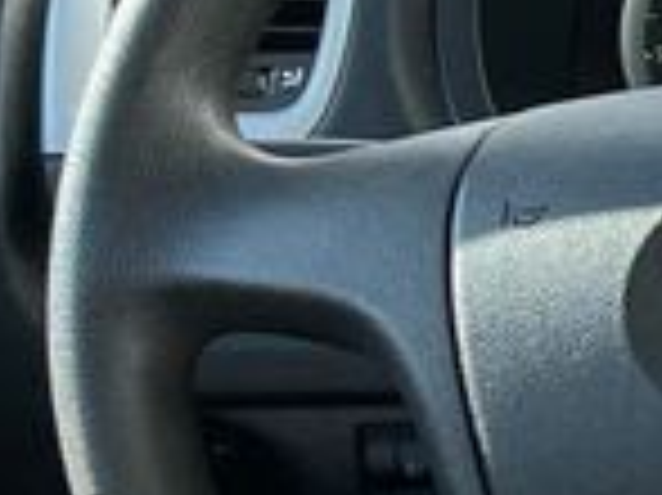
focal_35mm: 181
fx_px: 3459
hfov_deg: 9.0
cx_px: 1968
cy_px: 320
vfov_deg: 8.2
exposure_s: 1/742
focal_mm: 5.1
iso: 50
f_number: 1.6
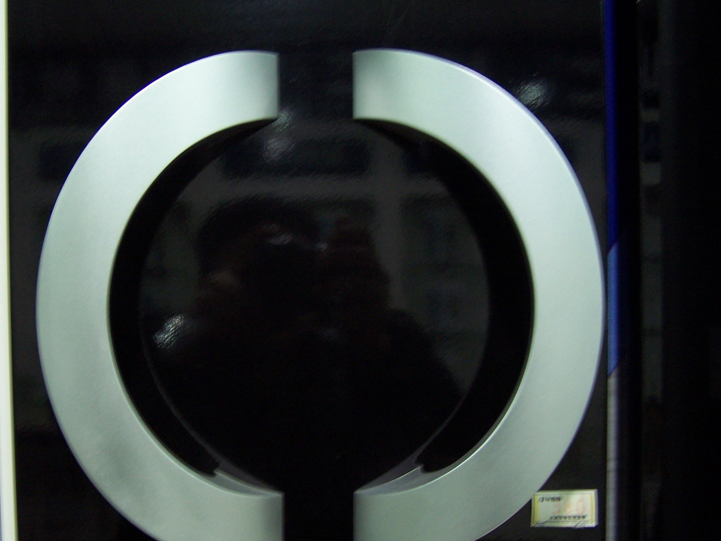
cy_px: 304
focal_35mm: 44
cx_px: 315
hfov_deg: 42.9
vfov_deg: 32.8
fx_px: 917
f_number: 2.8
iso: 140
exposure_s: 1/8
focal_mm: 6.3
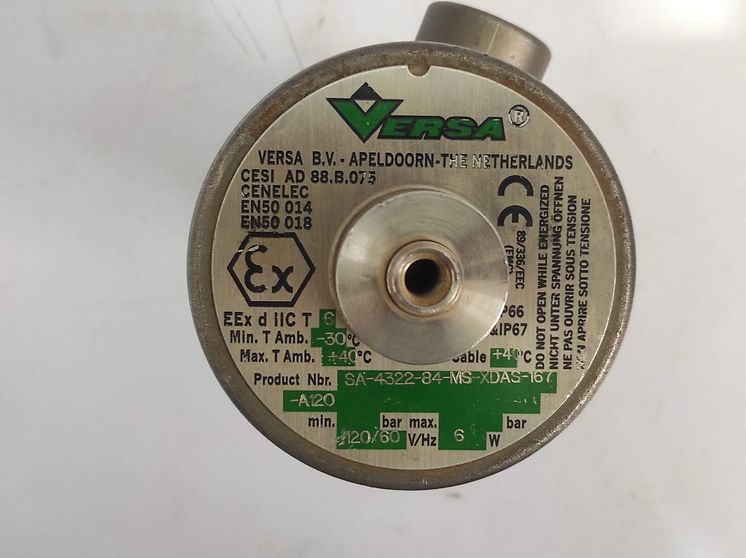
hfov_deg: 69.4
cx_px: 373
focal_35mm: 25
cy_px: 279
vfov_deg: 54.8
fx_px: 538
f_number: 1.89
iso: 711
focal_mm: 5.43
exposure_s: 1/33
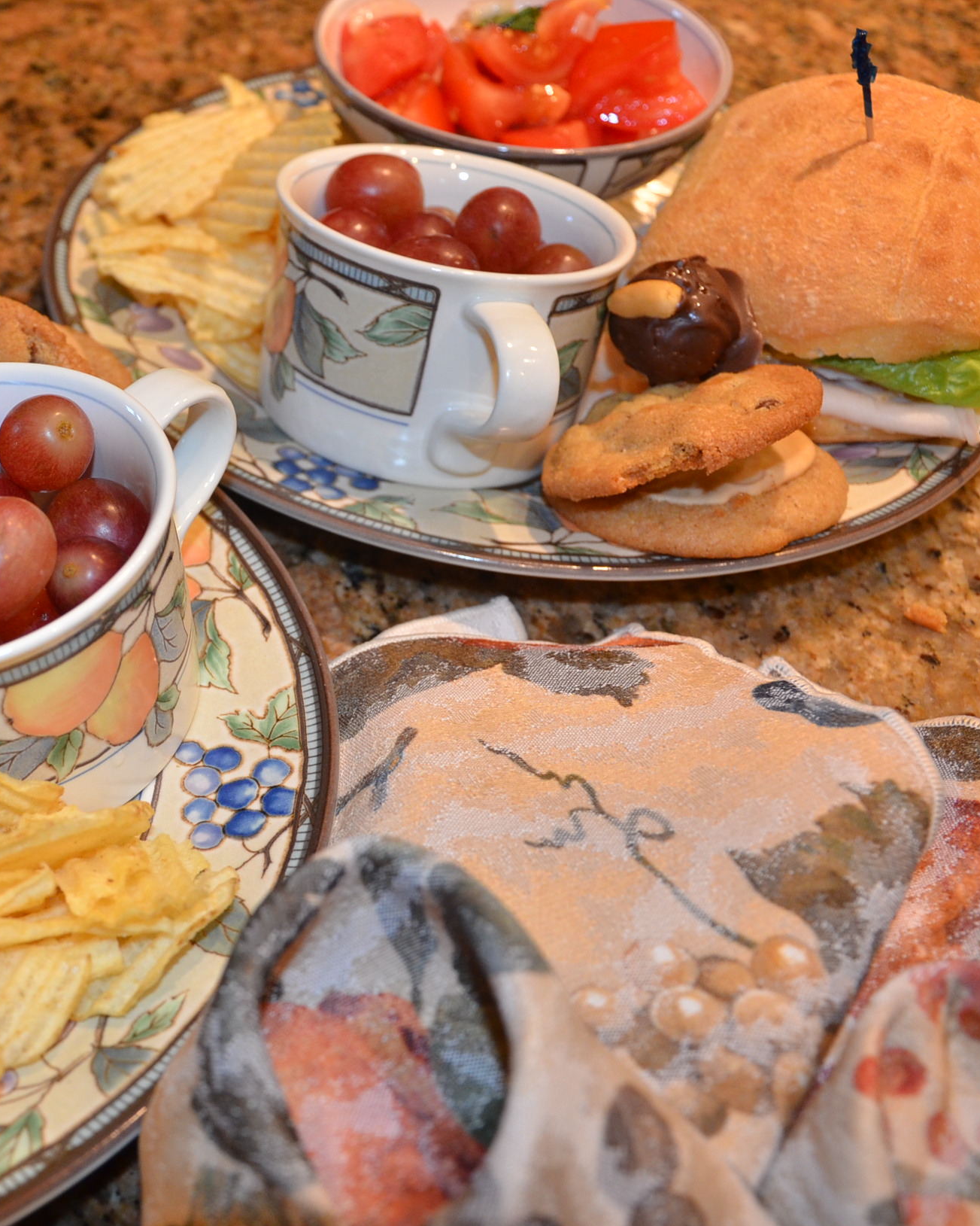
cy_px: 613
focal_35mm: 51
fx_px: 1849
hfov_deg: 28.8
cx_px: 158
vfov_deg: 36.7
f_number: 3.8
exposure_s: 1/60
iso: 800
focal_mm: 24
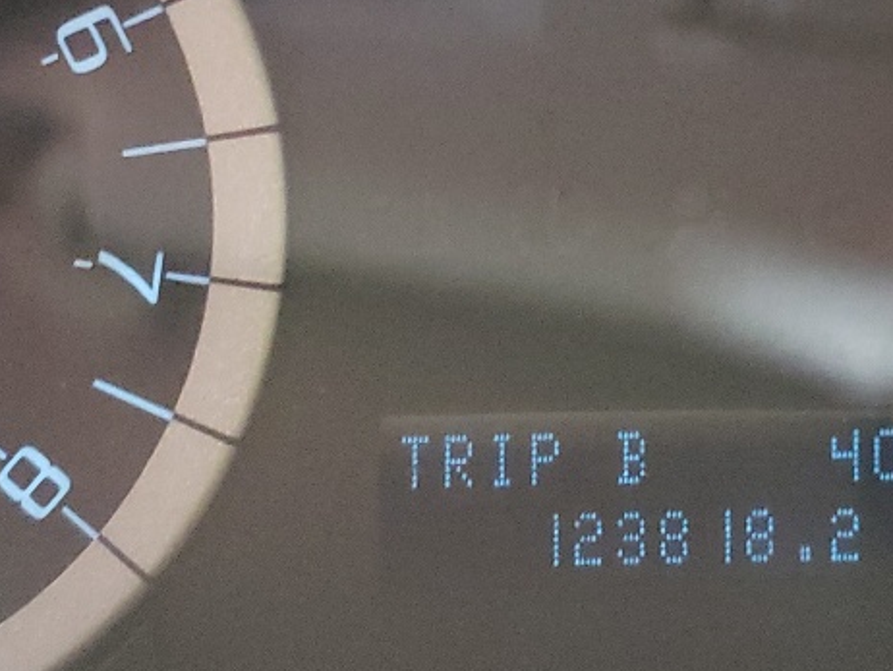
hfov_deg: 21.6
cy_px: 62
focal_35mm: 90
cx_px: 648
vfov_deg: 16.2
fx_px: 2323
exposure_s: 1/24
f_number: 1.5
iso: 443
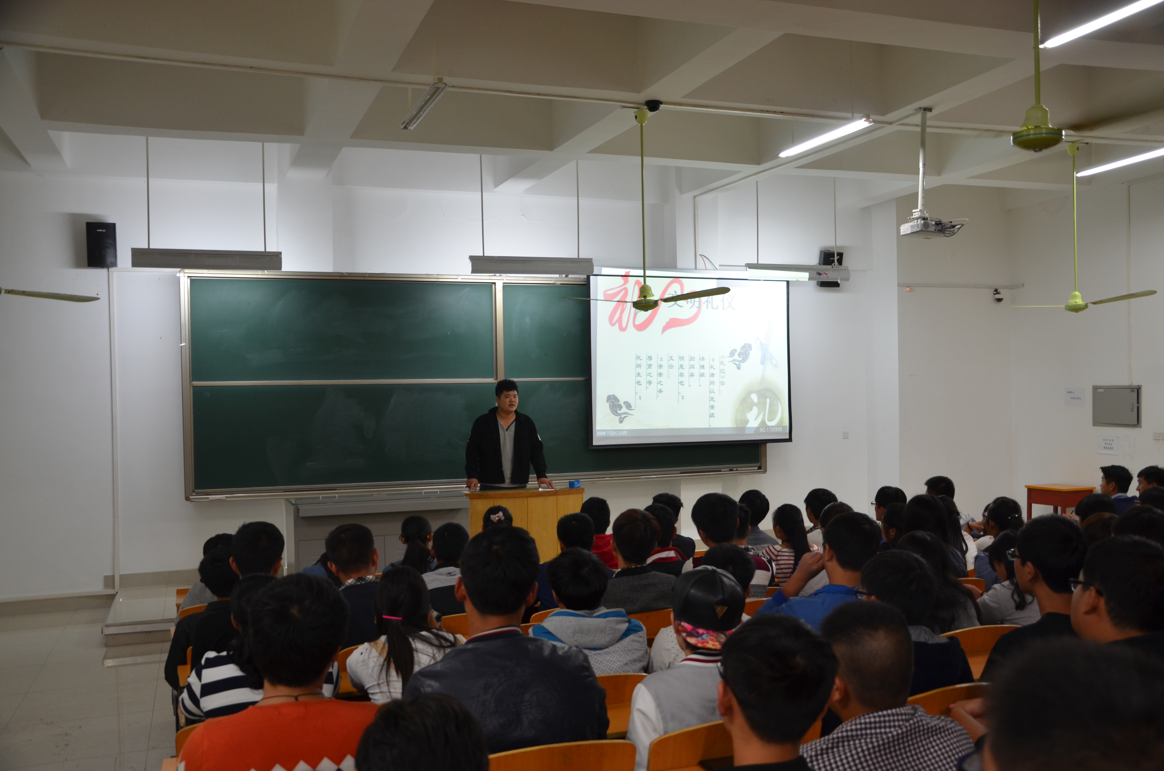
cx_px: 582
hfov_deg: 57.3
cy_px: 386
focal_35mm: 33
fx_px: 1065
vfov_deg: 39.8
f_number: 3.8
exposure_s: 1/20
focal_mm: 22
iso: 320
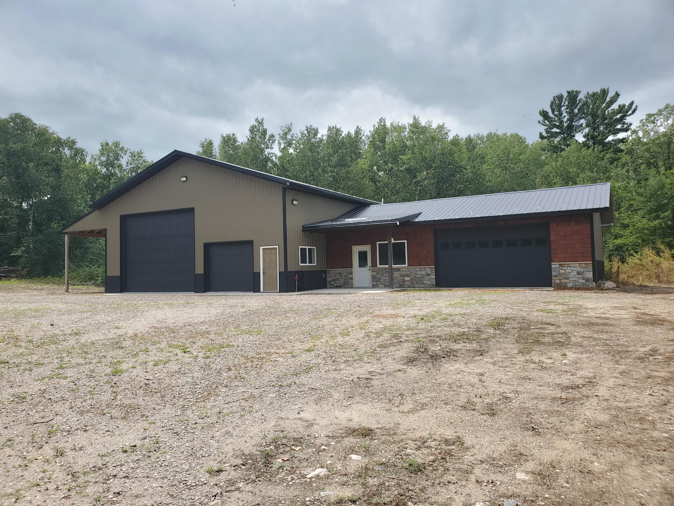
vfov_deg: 53.1
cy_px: 253
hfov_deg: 67.3
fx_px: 506
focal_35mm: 26
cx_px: 337
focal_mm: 4.3
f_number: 2.4
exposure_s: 1/997
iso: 50
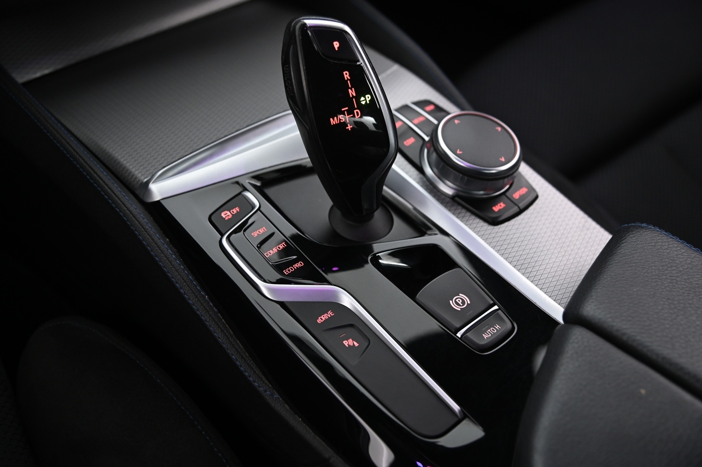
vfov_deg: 30.5
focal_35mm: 44
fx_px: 857
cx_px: 351
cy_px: 234
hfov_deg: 44.5
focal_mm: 44
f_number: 4
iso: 2000
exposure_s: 1/15
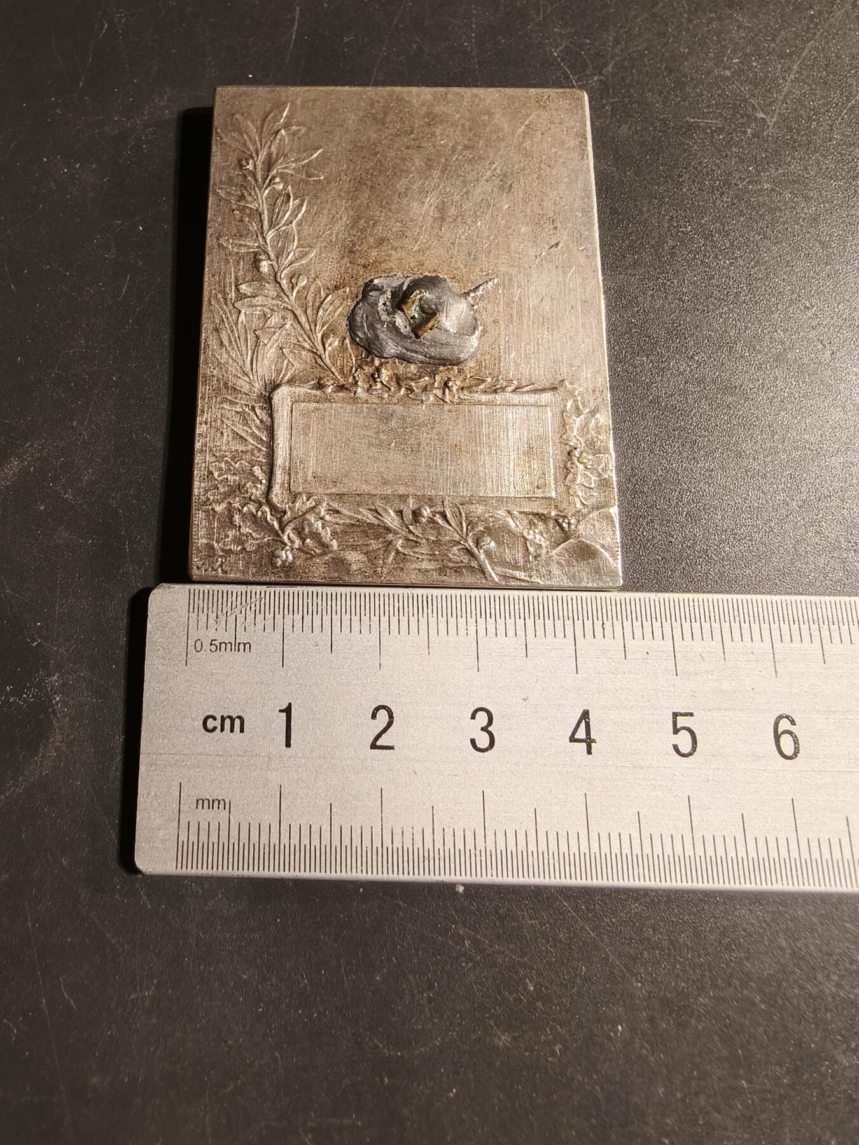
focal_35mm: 23
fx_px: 761
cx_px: 430
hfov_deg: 58.9
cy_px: 572
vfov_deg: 73.9
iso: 160
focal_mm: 2.32
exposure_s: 1/100
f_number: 2
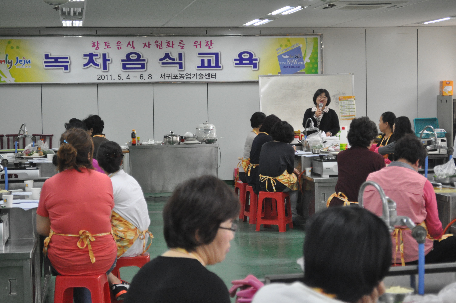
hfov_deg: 24.6
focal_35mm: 82
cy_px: 152
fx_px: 1044
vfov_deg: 16.5
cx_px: 228
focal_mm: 55
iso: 1600
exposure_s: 1/90
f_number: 5.6
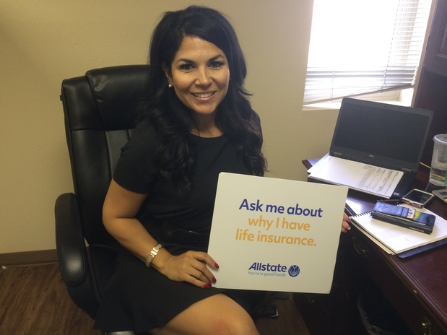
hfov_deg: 61.7
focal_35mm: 29
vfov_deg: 48.2
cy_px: 168
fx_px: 374
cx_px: 224
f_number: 2.2
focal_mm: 4.15
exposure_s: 1/30
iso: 100
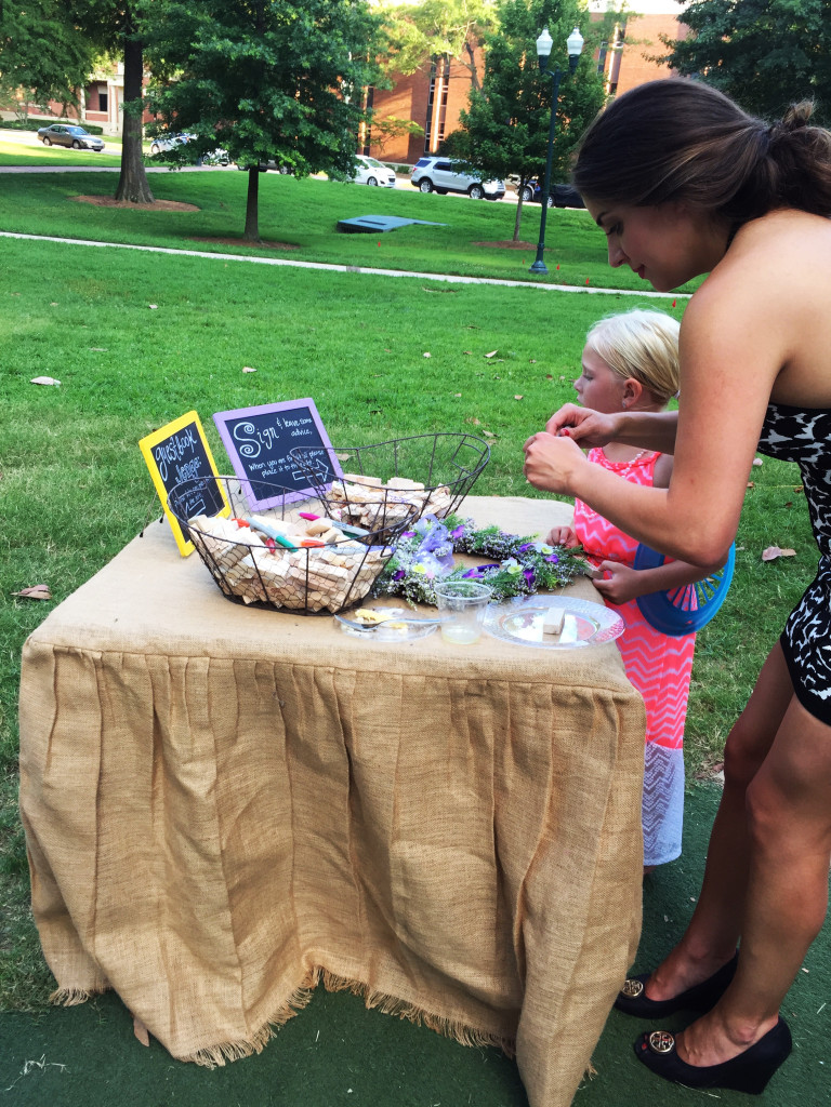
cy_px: 554
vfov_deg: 61.7
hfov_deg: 48.2
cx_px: 416
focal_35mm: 29
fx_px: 928
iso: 32
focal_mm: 4.15
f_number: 2.2
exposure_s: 1/120
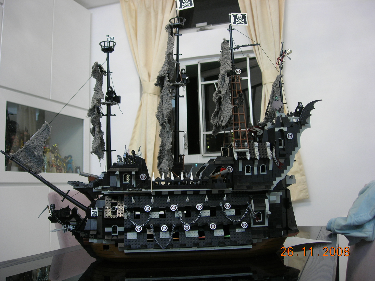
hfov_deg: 49.0
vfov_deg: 37.7
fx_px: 412
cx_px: 188
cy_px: 140
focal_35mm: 38
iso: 64
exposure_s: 1/7.1
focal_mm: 7.8
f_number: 2.8
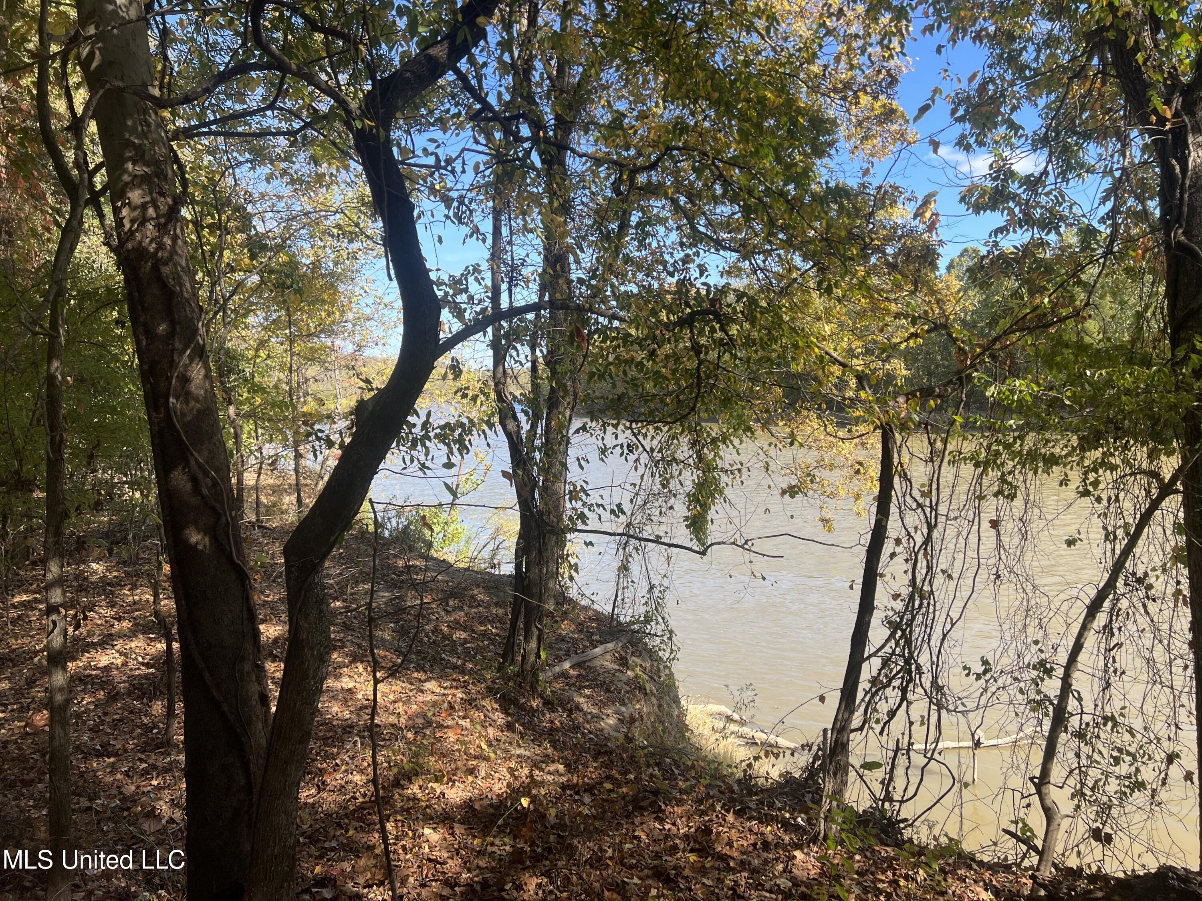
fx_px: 903
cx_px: 601
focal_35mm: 26
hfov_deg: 67.3
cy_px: 450
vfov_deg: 53.1
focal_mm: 5.7
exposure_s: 1/1183
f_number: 1.5
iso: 50
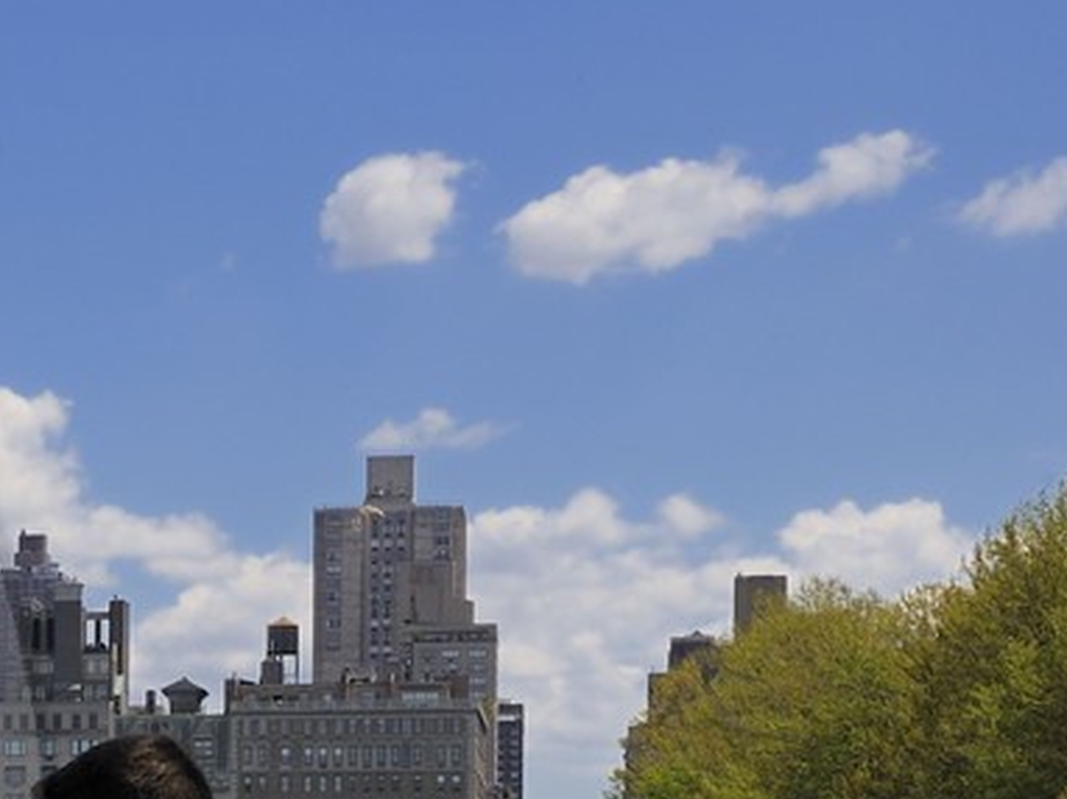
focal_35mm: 153
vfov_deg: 9.6
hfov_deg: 11.5
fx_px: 4713
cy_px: 919
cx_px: -1103
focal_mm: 38
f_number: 16
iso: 200
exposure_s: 1/160
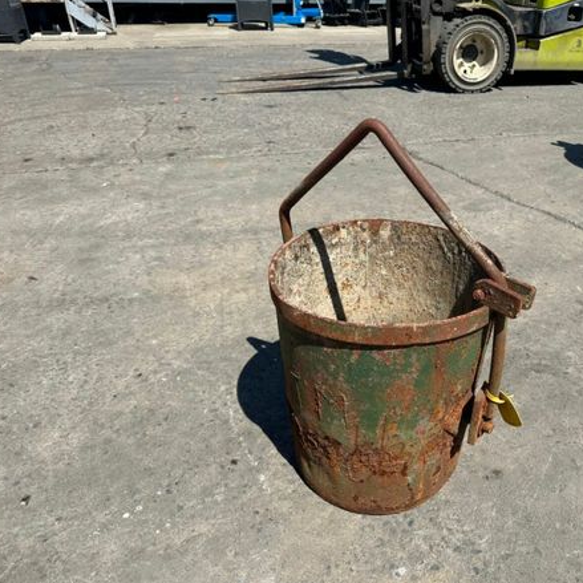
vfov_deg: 55.6
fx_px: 553
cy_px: 296
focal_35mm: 29
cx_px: 381
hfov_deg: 54.7
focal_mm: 6.86
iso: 80
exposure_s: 1/5525
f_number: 1.78
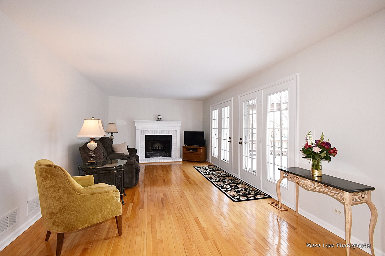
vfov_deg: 77.3
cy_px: 128
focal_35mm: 15
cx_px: 192
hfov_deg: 100.4
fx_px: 160
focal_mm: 10
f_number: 5.6
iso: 360
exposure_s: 1/125
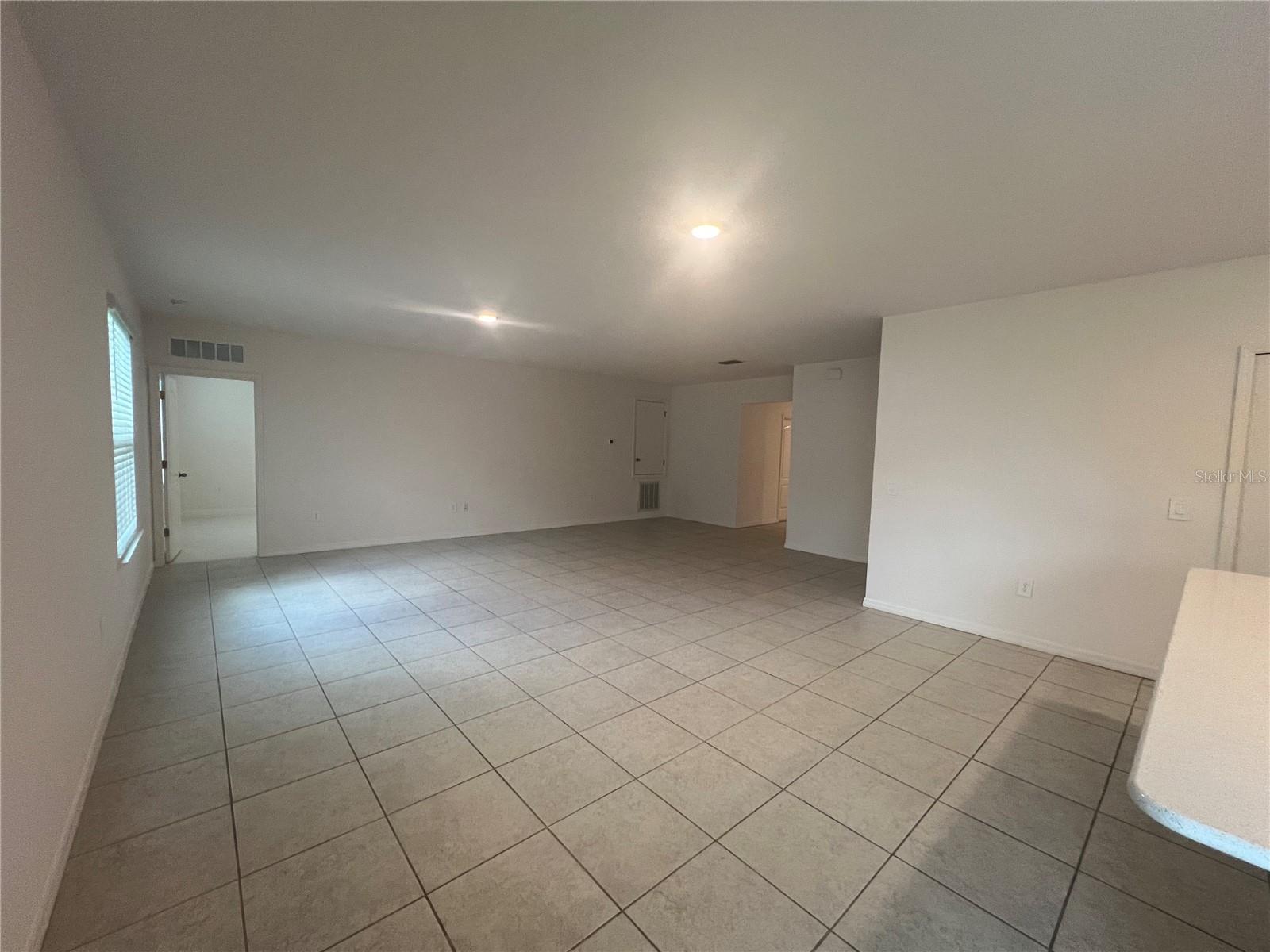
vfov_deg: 89.9
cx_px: 635
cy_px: 476
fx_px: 477
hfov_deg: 106.2
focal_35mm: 13
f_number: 1.8
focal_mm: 1.57
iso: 200
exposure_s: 1/120
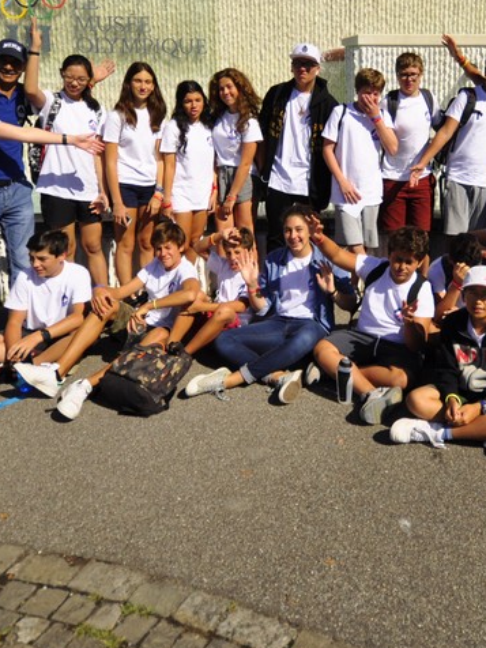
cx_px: 366
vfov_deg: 57.0
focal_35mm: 31
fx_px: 580
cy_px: 214
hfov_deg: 43.9
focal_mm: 10
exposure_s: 1/4000
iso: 200
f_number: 4
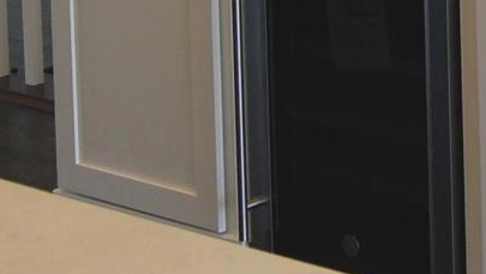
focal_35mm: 183
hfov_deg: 11.5
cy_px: -421
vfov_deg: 6.3
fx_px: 2354
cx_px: 626
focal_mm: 23
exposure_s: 1/100
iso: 400
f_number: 5
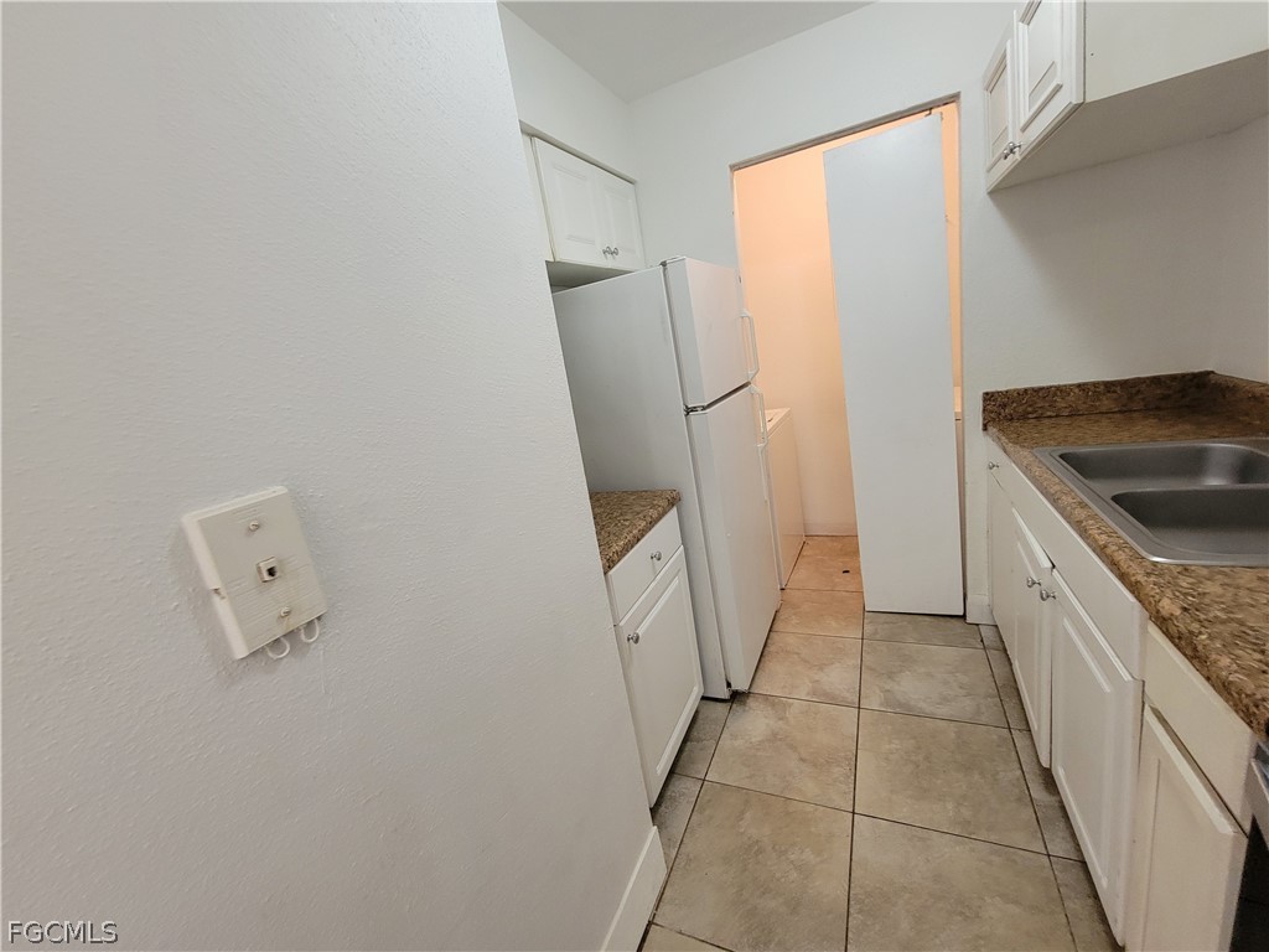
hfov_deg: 106.2
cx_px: 634
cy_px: 476
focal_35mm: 13
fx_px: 477
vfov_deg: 89.9
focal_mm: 2.2
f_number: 2.2
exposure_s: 1/60
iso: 320
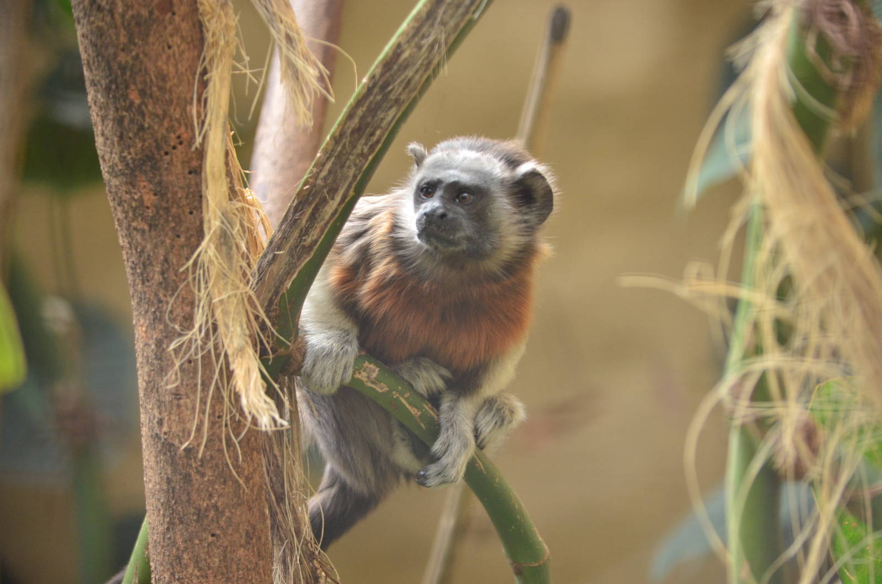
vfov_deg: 7.9
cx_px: 441
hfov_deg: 11.8
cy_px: 292
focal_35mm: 174
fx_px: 4254
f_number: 4.8
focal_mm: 116
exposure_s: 1/160
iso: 640
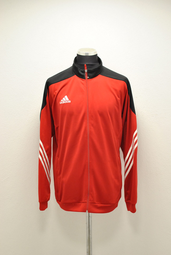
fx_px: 373
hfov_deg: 25.8
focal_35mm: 52
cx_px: 86
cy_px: 128
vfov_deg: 37.8
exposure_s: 1/125
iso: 800
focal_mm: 35
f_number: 4
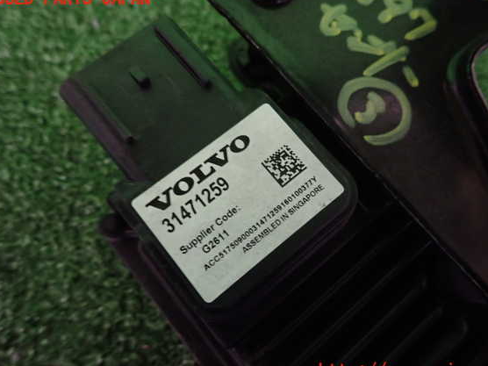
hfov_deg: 65.3
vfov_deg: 51.4
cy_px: 185
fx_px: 381
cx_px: 254
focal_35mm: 27
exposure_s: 1/30
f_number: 2
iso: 500
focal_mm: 4.5
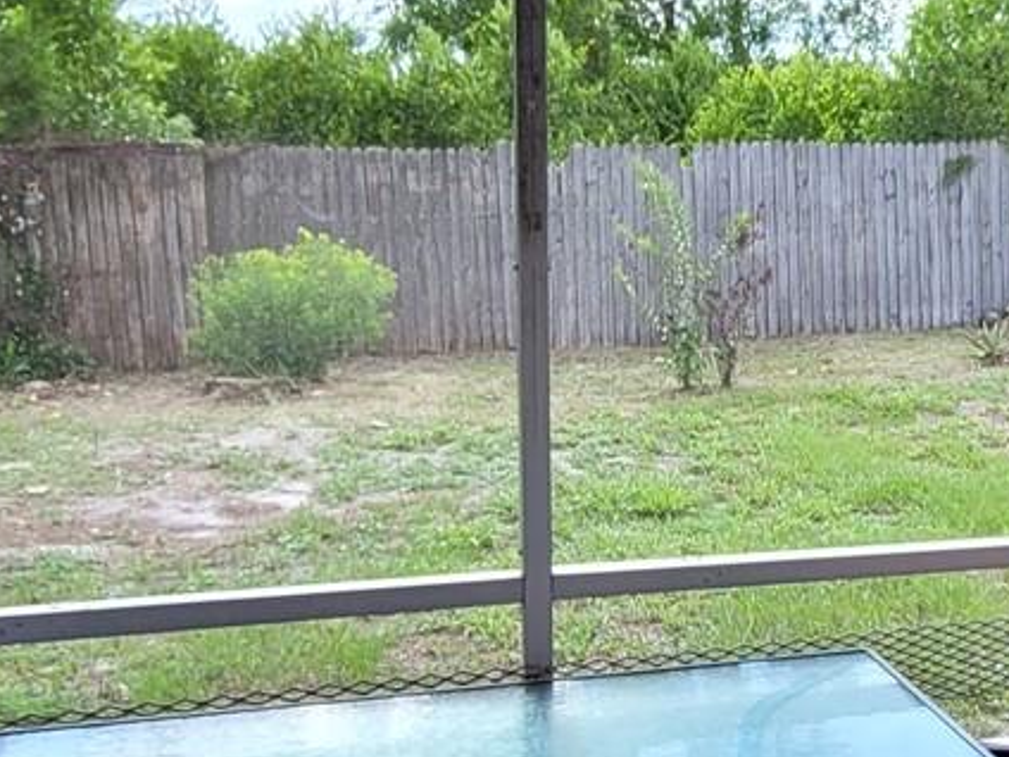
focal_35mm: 49
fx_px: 1428
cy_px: 414
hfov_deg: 34.8
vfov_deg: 29.7
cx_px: 1042
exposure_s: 1/183
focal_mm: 2.2
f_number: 2.2
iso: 64
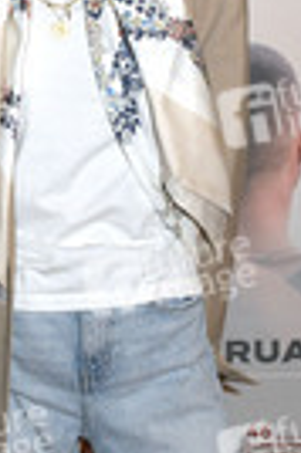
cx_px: -123
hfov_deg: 11.2
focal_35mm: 118
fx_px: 1484
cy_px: 24
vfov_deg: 17.1
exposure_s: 1/200
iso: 2000
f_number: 6.3
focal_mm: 35
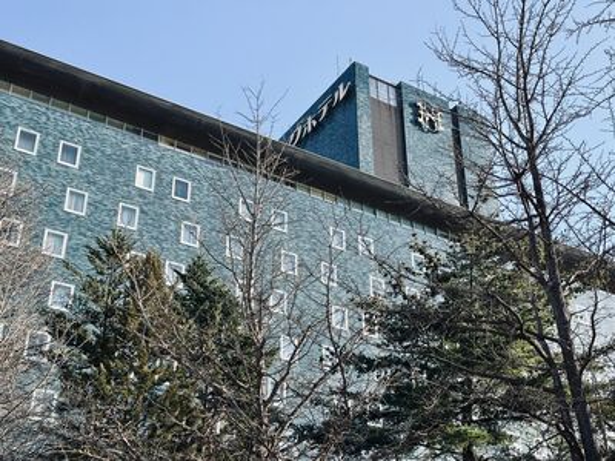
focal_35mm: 48
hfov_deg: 39.7
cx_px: 308
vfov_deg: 30.3
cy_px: 230
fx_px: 853
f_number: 1.78
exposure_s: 1/1497
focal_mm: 6.86
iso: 64
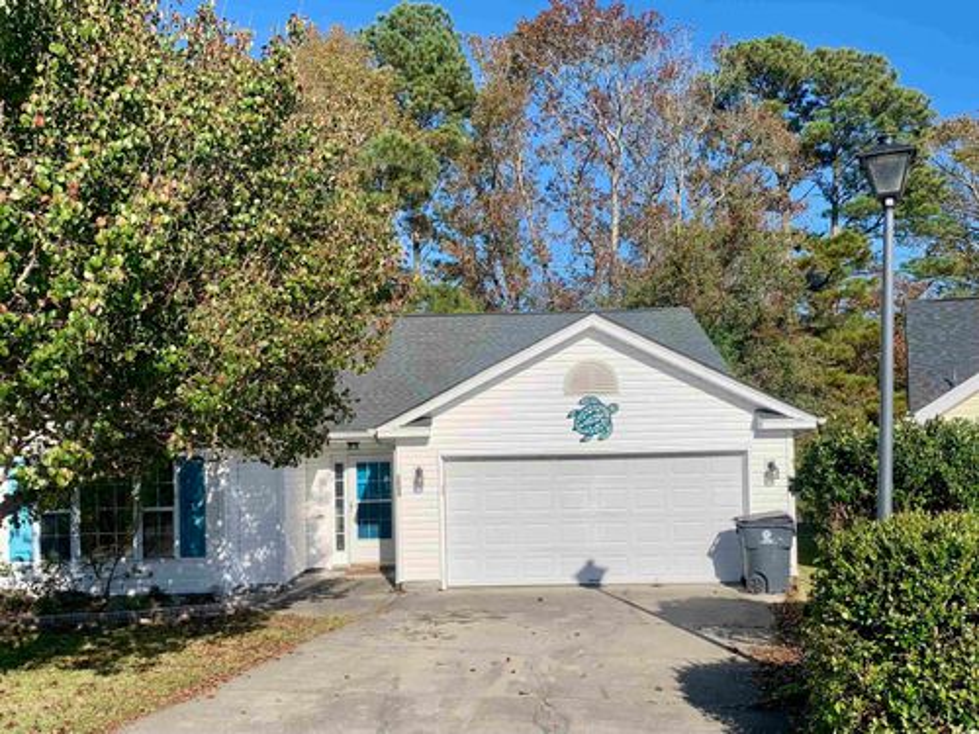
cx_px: 490
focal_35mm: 26
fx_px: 735
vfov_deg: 53.1
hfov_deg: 67.3
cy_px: 367
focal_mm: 4.25
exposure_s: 1/2994
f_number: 1.8
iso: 25
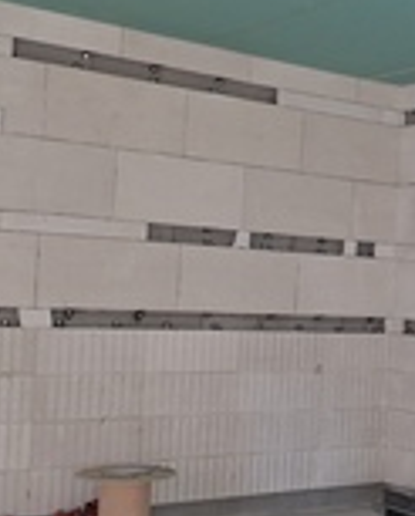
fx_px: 1026
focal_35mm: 67
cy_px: 275
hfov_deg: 21.8
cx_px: 440
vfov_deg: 28.2
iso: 800
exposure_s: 1/25
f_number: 1.8
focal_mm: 5.54
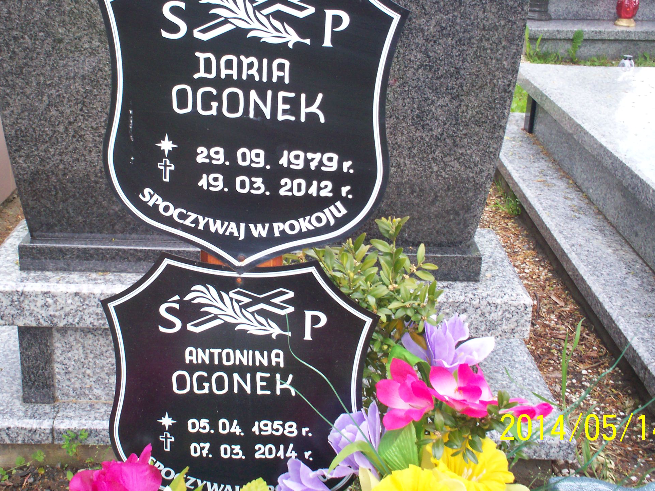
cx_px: 275
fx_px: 908
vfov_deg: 30.2
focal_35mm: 48
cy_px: 186
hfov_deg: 39.6
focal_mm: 6
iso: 100
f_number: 4.5
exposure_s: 1/68.7
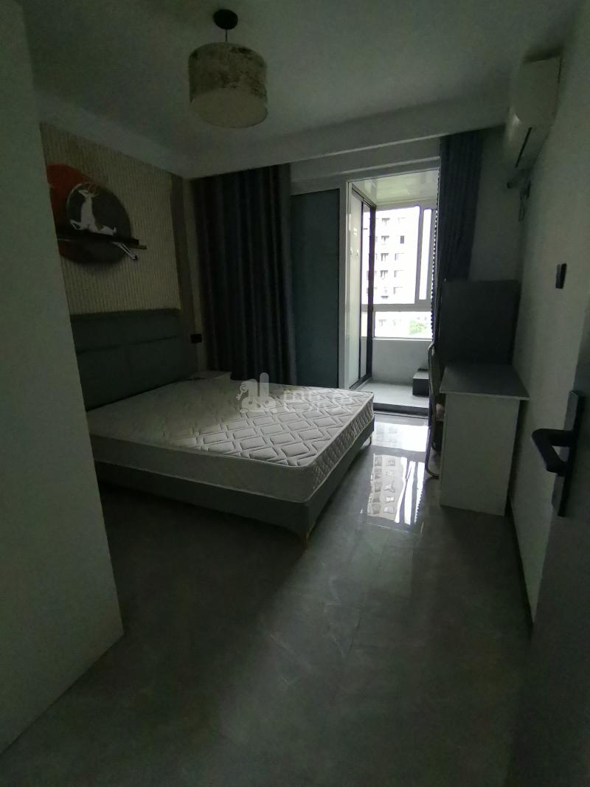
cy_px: 394
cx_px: 295
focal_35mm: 16
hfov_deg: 78.1
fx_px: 364
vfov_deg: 94.5
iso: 400
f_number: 2.2
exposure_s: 1/25
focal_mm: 1.68
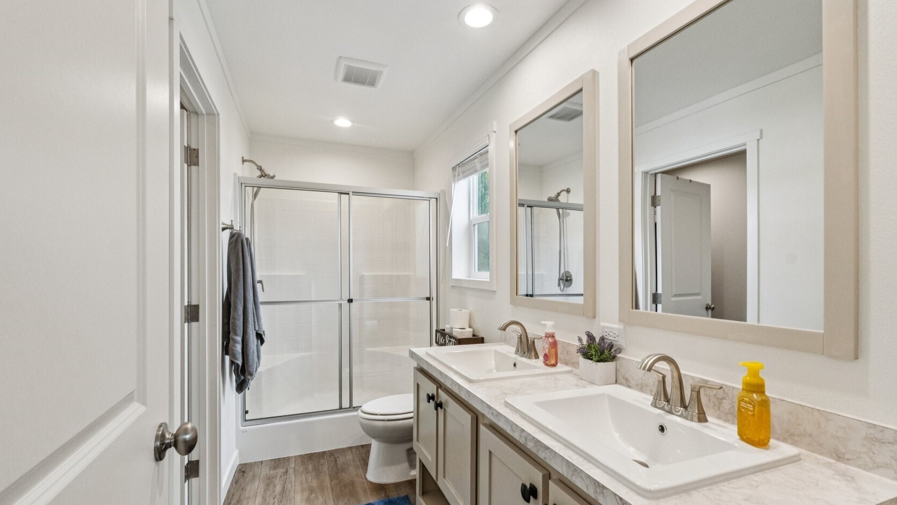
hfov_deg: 99.4
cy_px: 276
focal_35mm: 16
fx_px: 381
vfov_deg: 66.9
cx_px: 443
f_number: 9
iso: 640
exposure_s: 1/30
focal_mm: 10
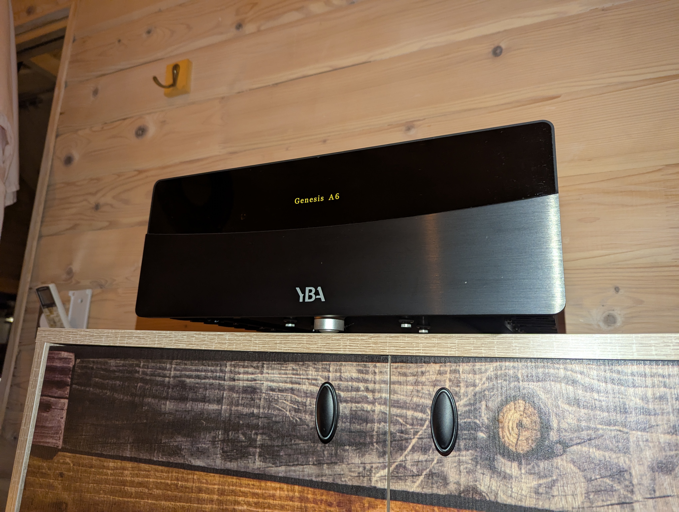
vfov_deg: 56.9
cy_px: 256
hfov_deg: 71.5
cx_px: 340
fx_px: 471
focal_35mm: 24
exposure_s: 1/100
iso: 835
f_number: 1.85
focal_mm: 6.81
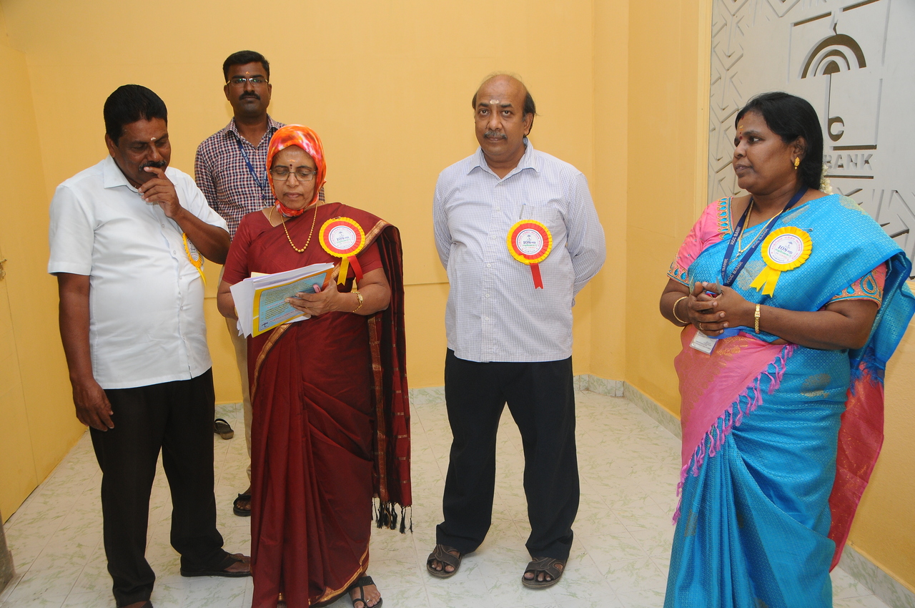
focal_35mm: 30
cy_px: 304
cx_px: 458
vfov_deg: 43.5
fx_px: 762
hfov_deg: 62.0
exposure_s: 1/125
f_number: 6.3
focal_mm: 20
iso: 400
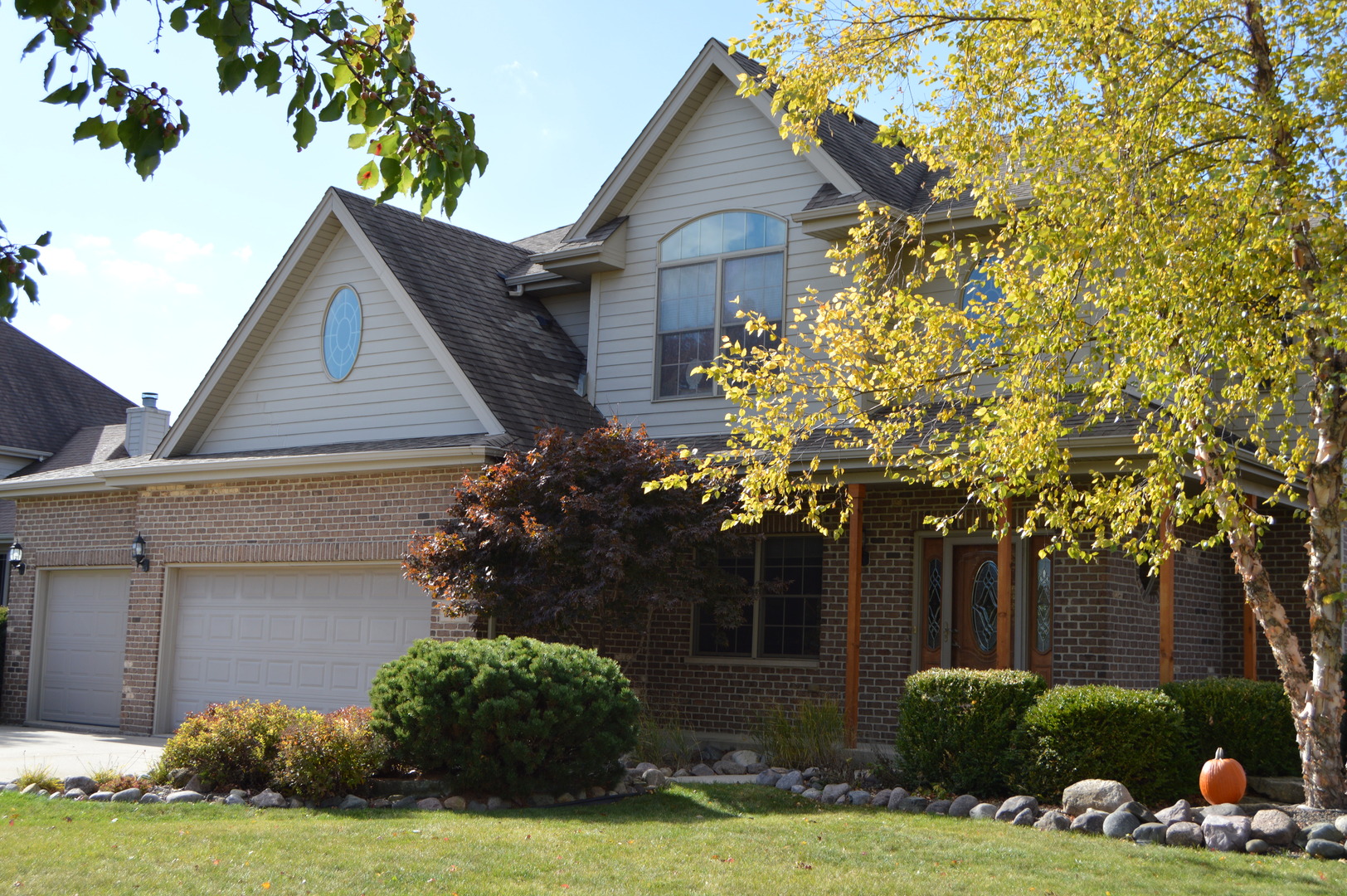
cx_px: 674
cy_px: 448
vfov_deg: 29.8
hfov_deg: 43.6
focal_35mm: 45
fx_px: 1682
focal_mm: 30
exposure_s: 1/160
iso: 100
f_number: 6.3
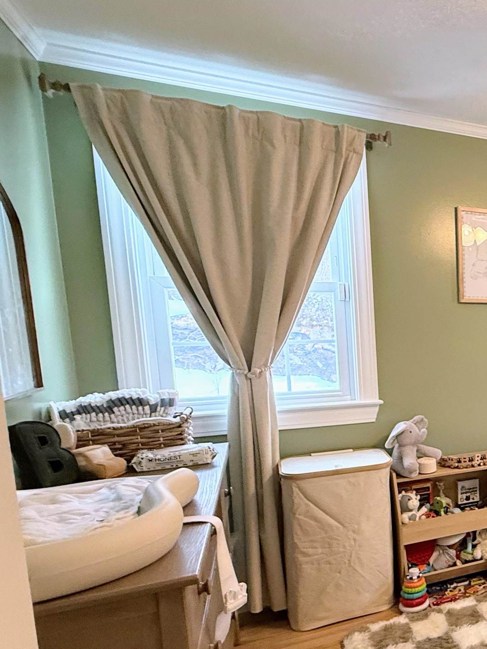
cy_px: 393
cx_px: 609
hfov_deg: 35.0
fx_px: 563
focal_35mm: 30
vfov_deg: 59.4
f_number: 2.2
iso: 250
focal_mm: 2.22
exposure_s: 1/60
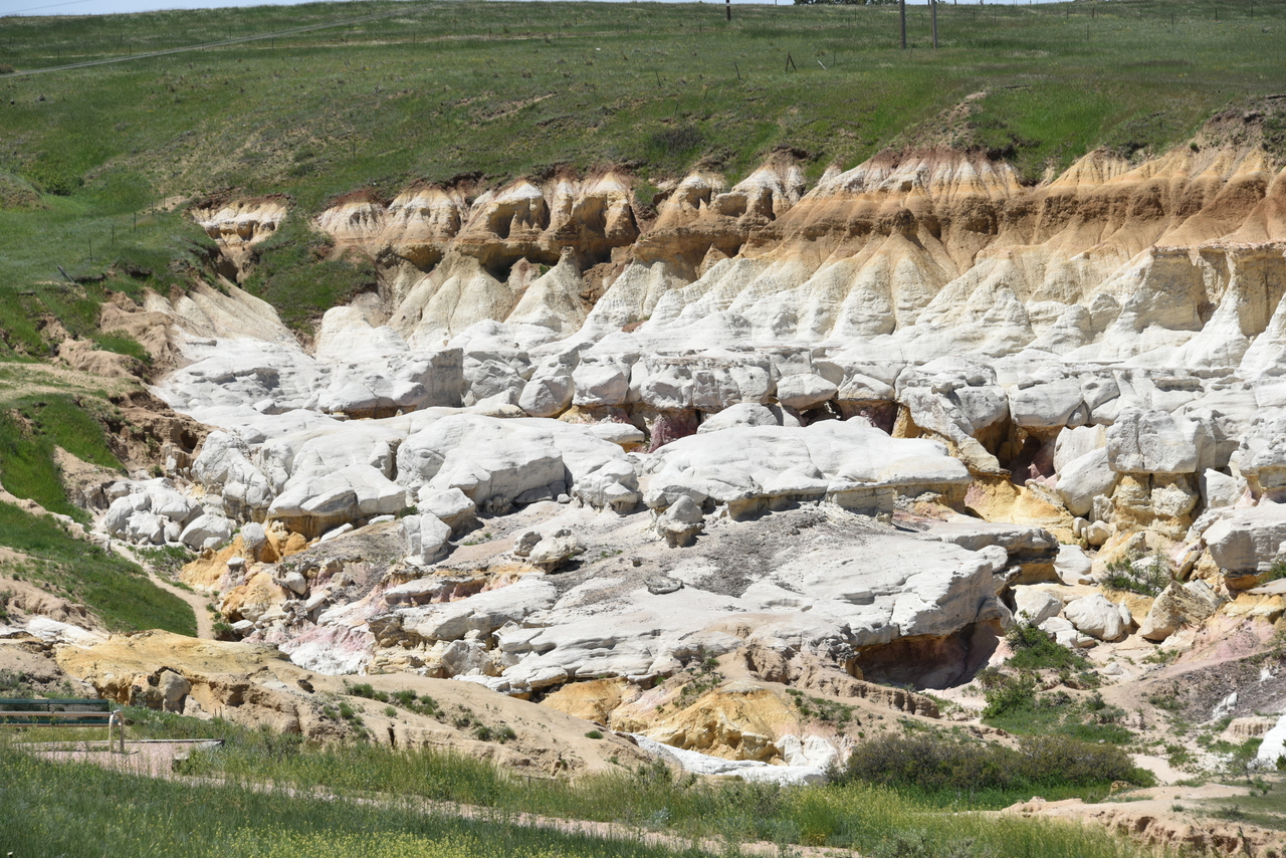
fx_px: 4823
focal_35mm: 135
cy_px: 429
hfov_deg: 15.2
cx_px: 643
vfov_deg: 10.2
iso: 100
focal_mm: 135
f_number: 9
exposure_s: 1/320
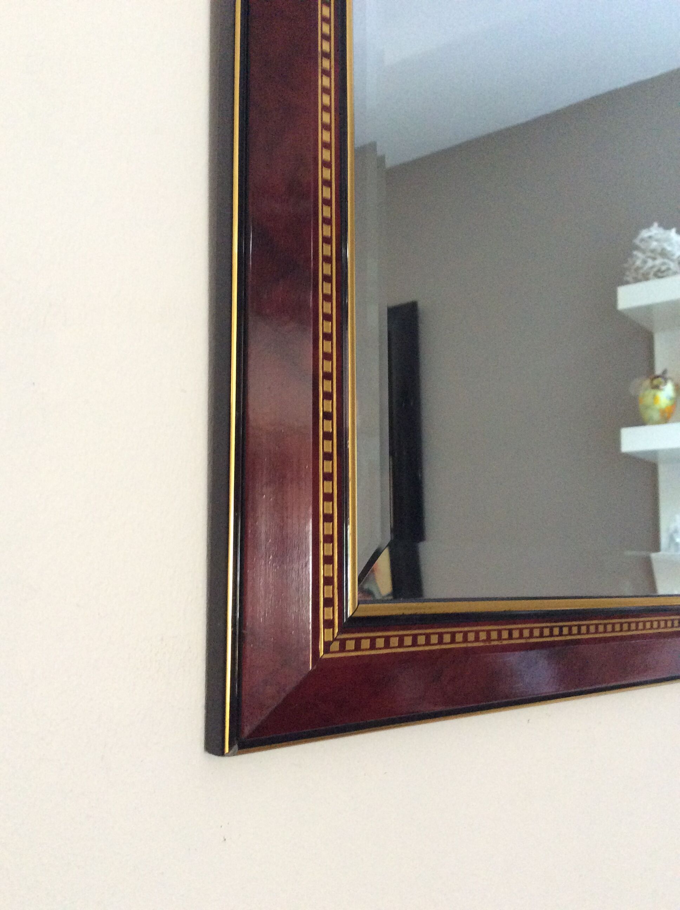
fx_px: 840
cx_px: 340
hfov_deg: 44.1
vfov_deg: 56.9
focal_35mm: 32
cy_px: 455
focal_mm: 3.3
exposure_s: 1/25
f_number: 2.4
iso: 250
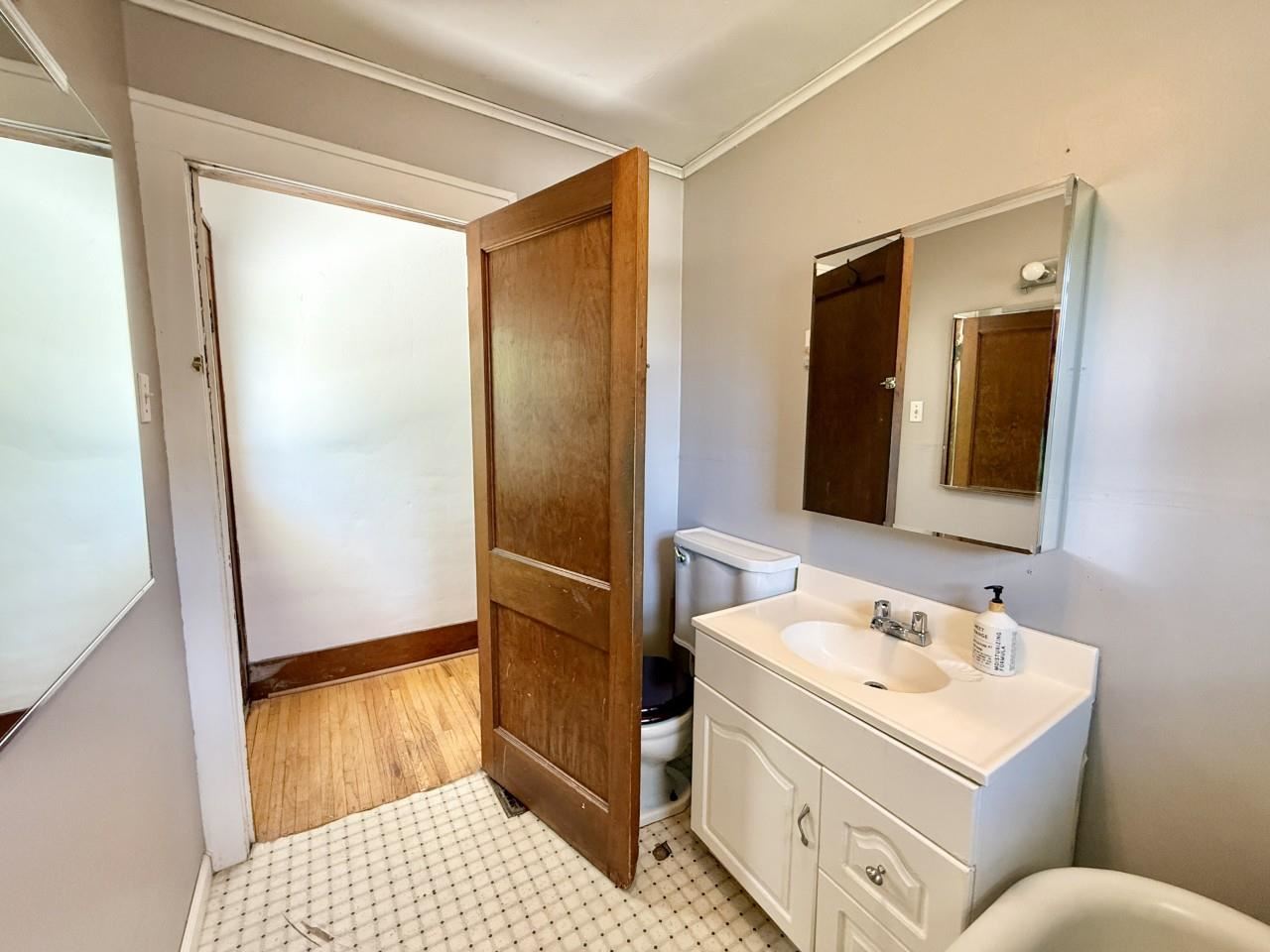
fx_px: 514
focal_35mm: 14
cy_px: 476
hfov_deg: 102.1
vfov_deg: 85.7
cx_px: 635
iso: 320
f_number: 2.2
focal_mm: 2.22
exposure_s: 1/120
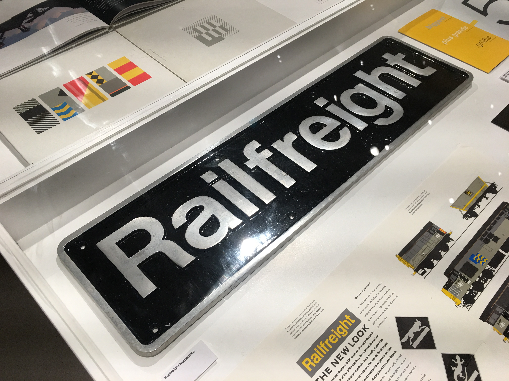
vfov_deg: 48.2
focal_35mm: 29
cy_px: 190
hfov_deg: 61.7
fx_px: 426
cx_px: 254
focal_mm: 4.15
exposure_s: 1/33
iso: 40
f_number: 2.2
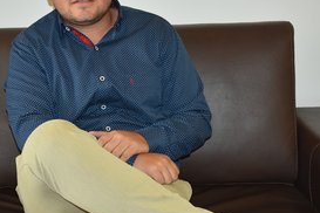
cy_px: 97
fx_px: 782
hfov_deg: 23.0
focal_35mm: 88
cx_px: 104
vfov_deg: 15.5
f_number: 4.5
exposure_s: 1/60
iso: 450
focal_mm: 32
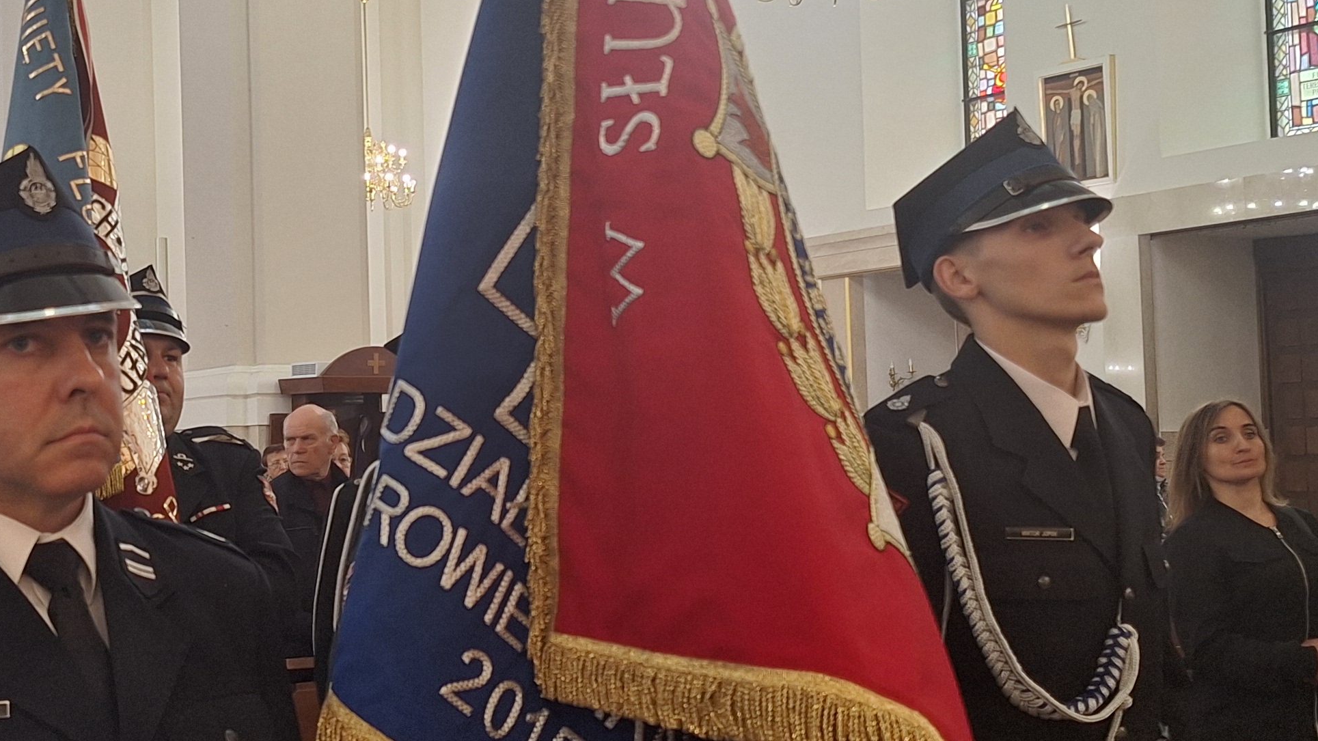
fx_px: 1852
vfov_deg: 22.6
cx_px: 396
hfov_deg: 38.5
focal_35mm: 53
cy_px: 354
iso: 100
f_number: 1.8
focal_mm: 5.54
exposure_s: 1/50
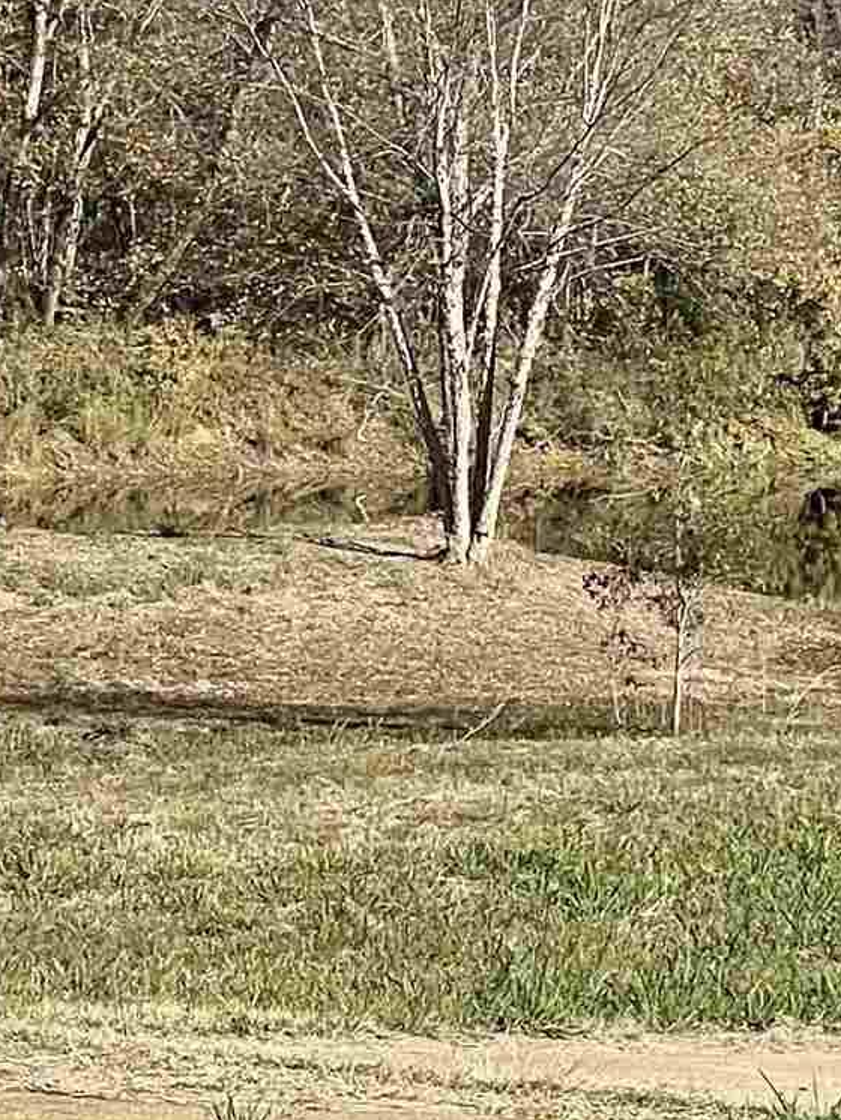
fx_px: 6928
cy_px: 345
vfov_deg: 9.2
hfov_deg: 6.9
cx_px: 150
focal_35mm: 214
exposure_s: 1/1497
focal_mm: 6
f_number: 2
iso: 25
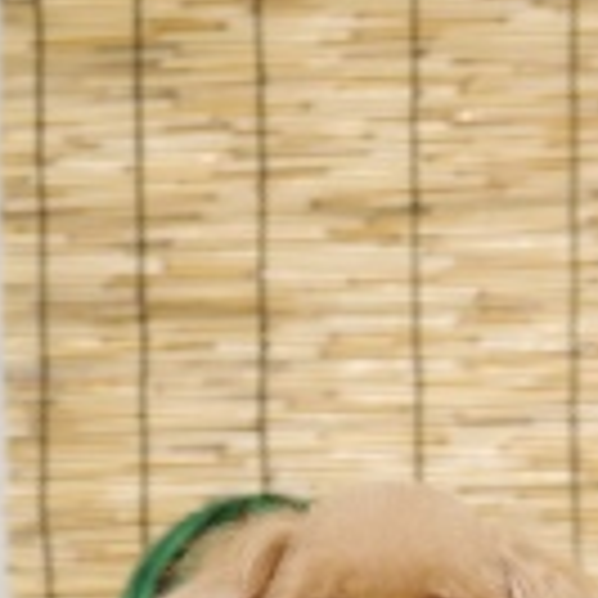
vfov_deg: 8.2
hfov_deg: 8.3
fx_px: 4104
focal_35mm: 210
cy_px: 791
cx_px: 405
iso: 320
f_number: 2.8
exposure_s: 1/100
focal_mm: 55
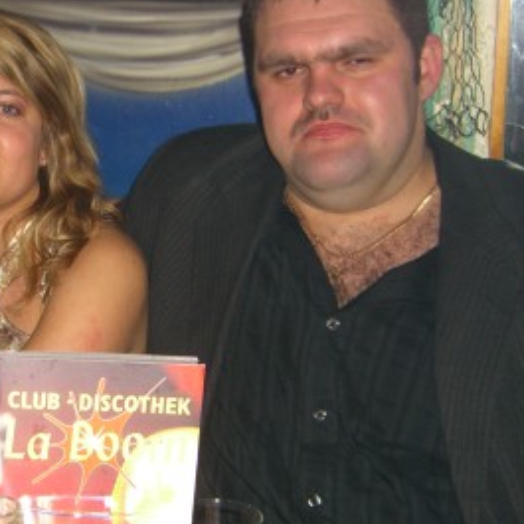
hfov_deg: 22.3
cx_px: 65
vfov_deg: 22.8
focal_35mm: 76
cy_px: 283
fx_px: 1302
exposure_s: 1/60
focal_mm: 7.9
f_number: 2.8
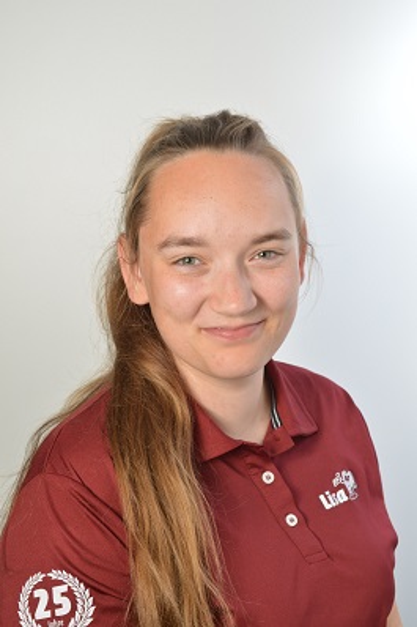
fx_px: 1043
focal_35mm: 60
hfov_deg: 22.6
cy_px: 314
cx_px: 208
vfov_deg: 33.4
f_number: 11
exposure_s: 1/100
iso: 100
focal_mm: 40
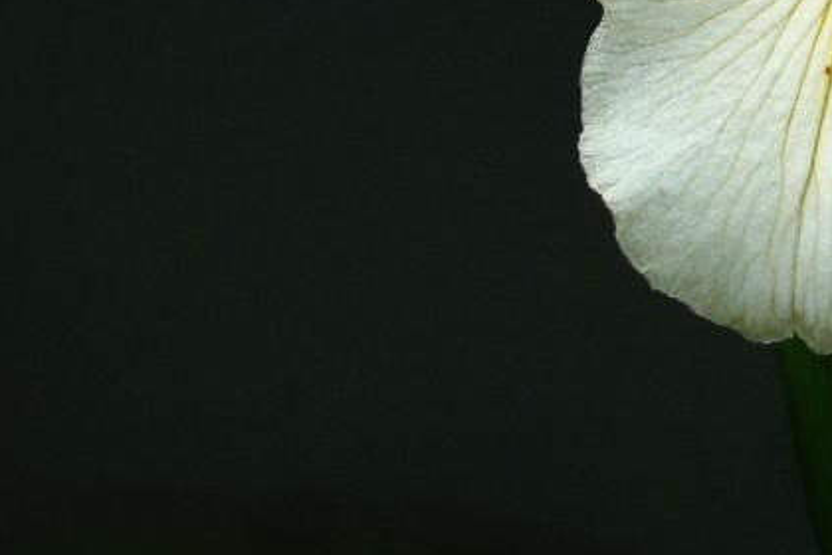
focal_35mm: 667
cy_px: -245
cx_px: 957
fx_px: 15414
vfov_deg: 2.1
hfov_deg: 3.1
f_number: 5.6
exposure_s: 1/400
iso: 200
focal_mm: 200
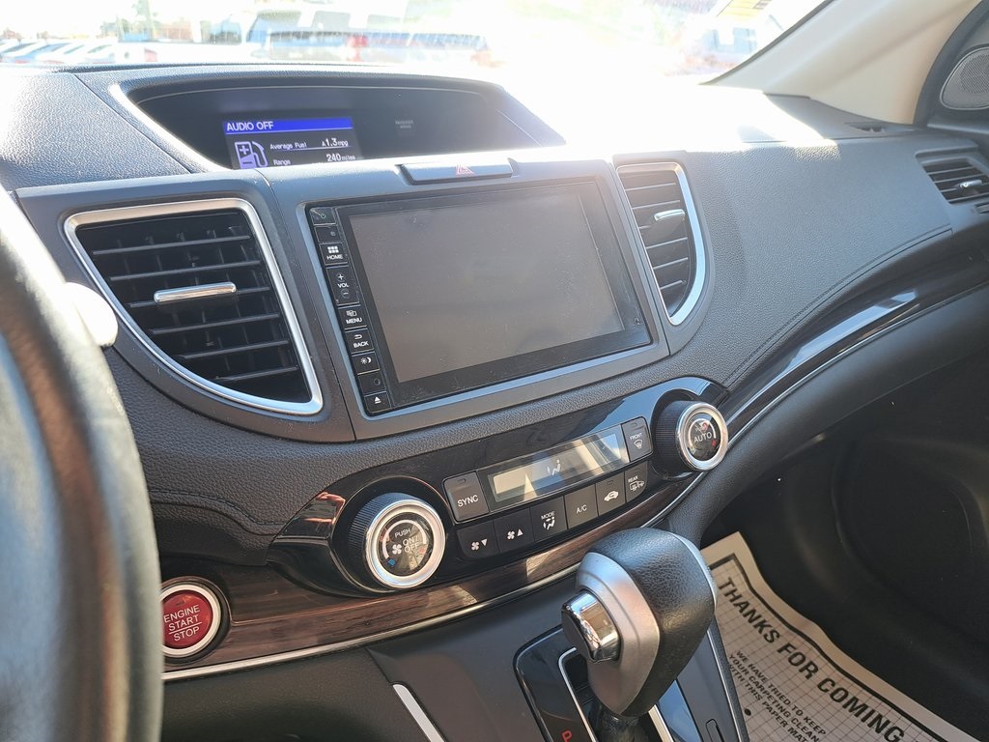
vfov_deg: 56.8
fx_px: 686
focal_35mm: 24
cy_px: 371
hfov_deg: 71.6
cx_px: 494
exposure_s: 1/60
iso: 50
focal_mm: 5.23
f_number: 1.8
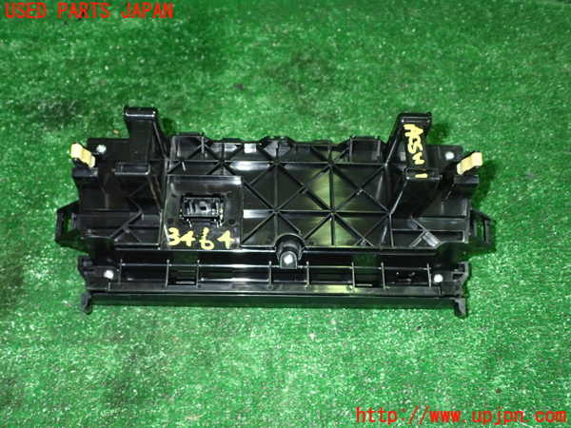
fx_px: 594
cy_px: 214
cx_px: 286
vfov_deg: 39.7
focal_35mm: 36
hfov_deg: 51.4
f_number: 7.1
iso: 800
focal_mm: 6.37
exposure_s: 1/40
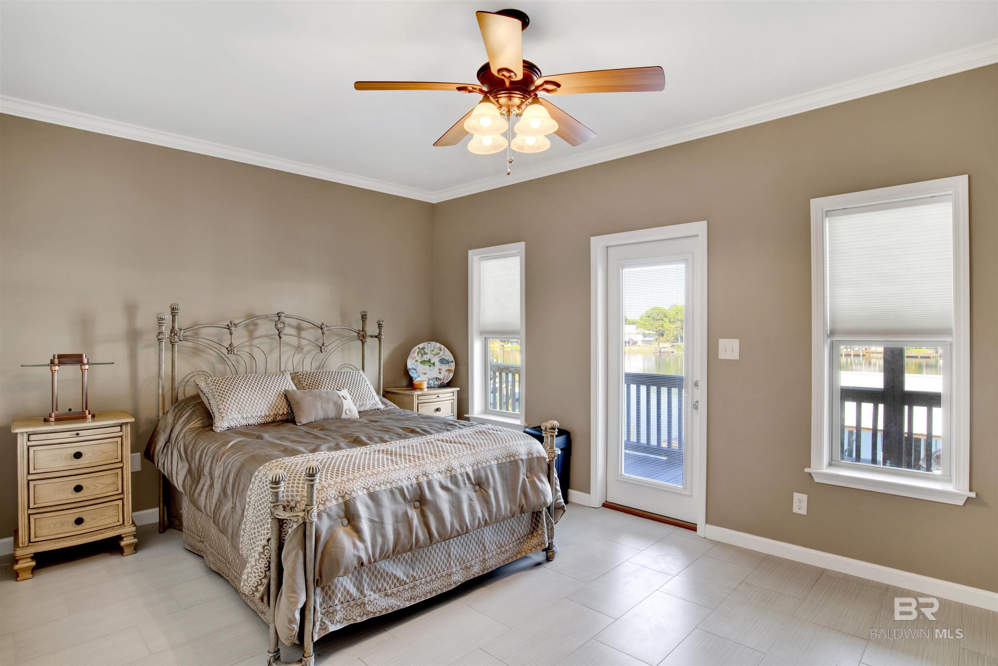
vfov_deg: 67.4
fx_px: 499
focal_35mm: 18
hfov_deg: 90.0
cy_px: 333
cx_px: 499
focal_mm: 18
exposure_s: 1/4
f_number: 11
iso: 200
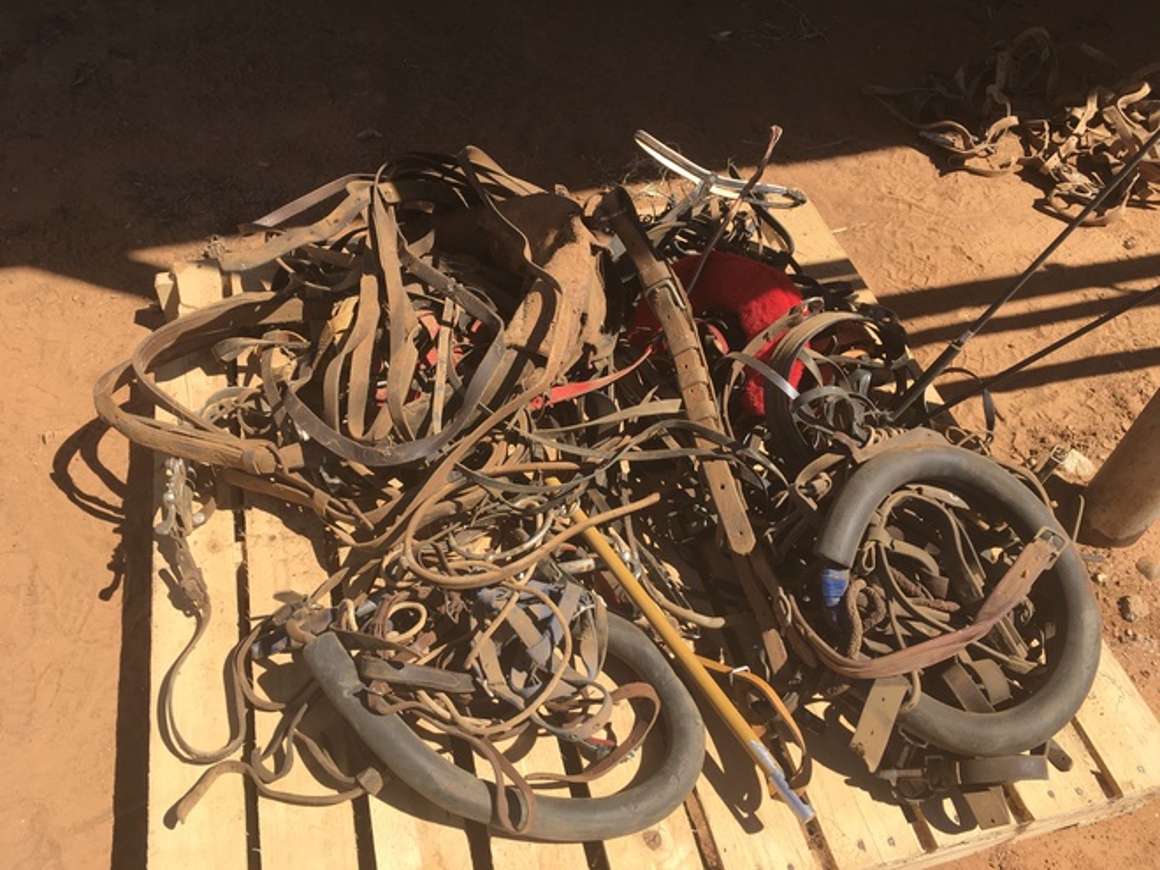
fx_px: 972
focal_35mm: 29
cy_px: 435
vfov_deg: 48.2
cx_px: 580
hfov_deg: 61.7
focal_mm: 4.15
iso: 25
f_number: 2.2
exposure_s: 1/1221
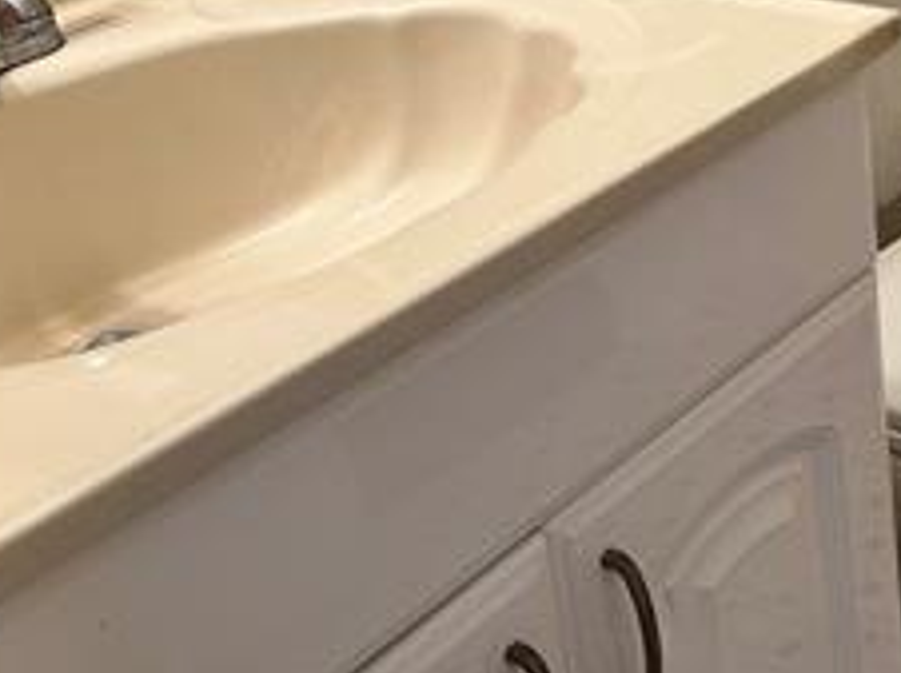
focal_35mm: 68
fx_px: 1768
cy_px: -119
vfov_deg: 20.3
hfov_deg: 24.4
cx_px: 1216
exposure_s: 1/120
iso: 200
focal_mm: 6.86
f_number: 1.78
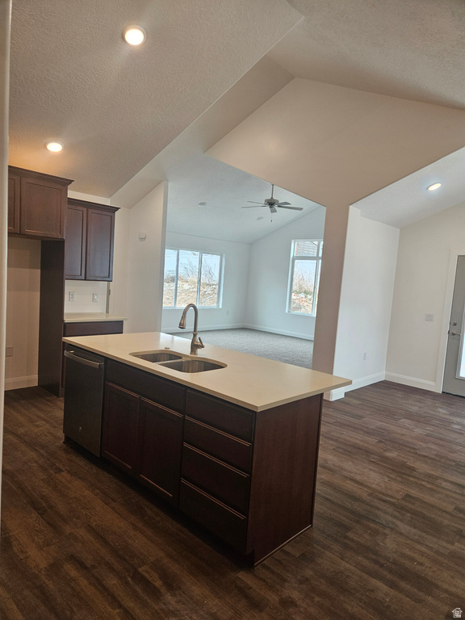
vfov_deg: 73.9
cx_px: 232
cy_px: 310
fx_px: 412
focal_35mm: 23
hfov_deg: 58.9
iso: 80
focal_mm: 5.4
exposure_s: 1/120
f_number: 1.8
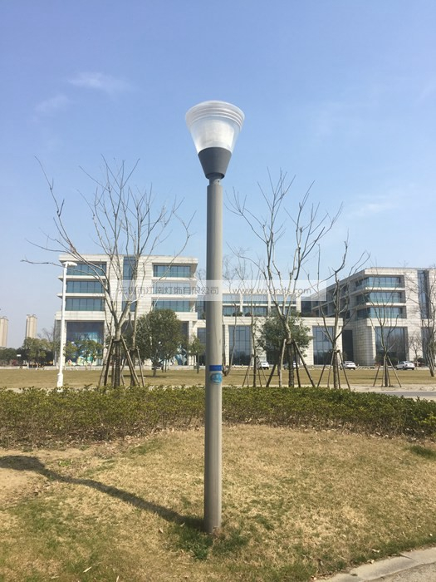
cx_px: 218
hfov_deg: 48.2
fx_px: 487
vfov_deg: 61.7
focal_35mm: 29
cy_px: 291
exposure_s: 1/1582
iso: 32
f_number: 2.2
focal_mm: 4.15
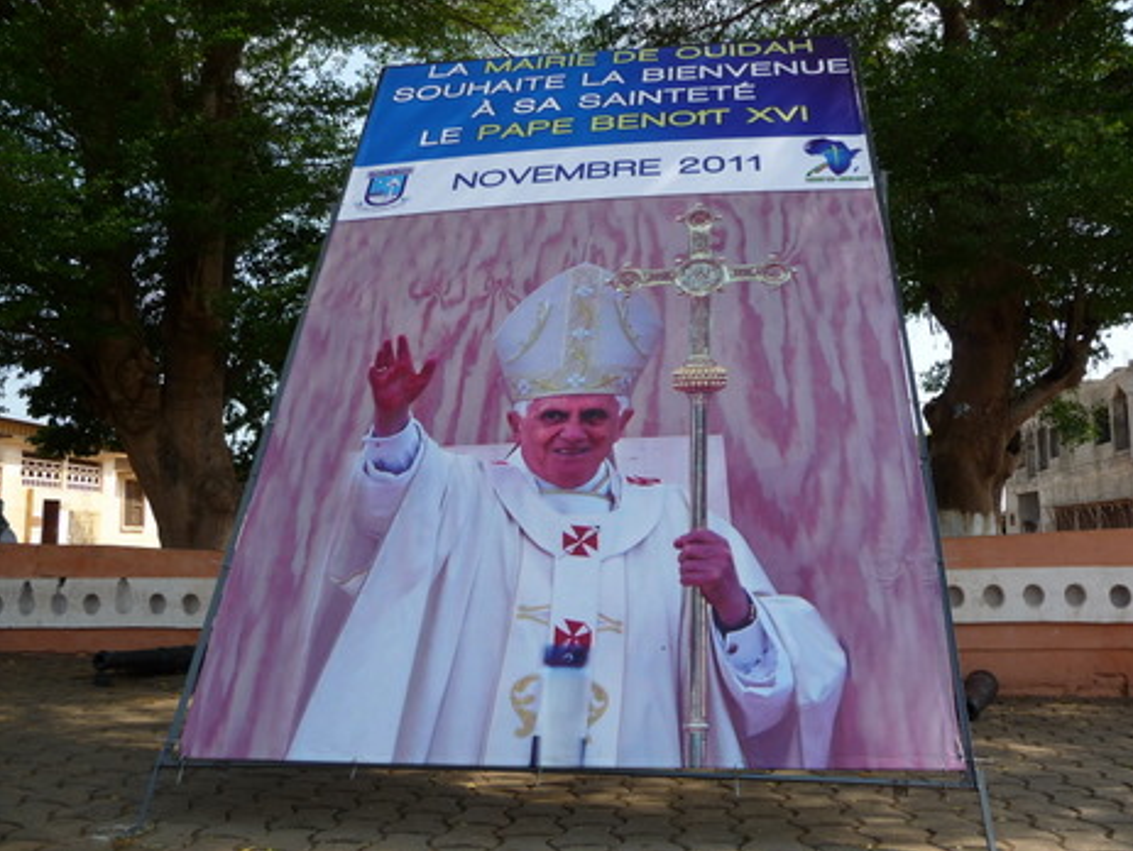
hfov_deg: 61.6
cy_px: 428
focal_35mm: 29
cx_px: 585
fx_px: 950
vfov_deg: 48.3
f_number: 3.3
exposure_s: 1/800
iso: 100
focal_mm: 4.7
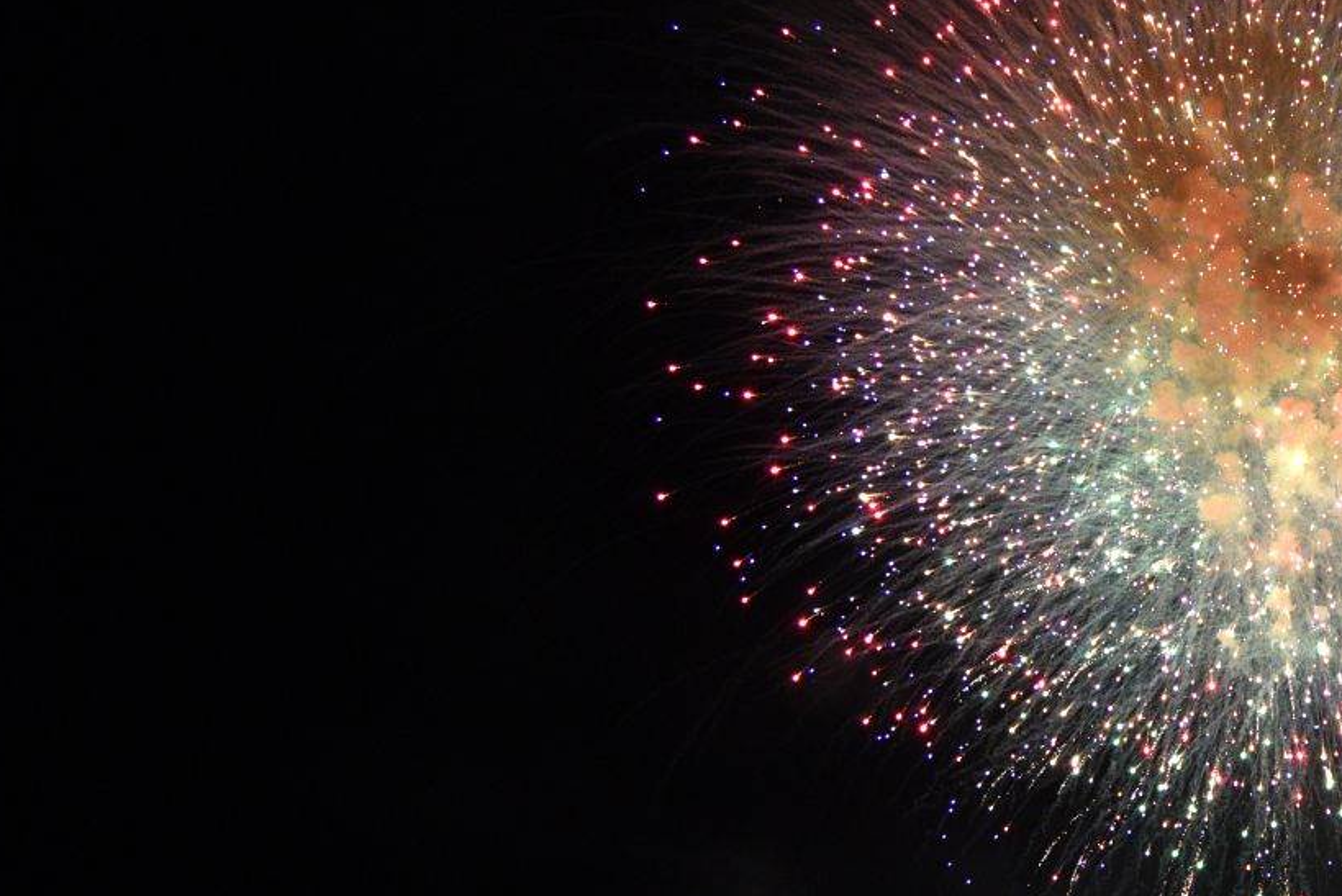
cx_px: 1237
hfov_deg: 16.2
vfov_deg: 11.0
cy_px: 405
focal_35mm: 125
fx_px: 4662
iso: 1250
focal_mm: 50
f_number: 4
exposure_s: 1/160
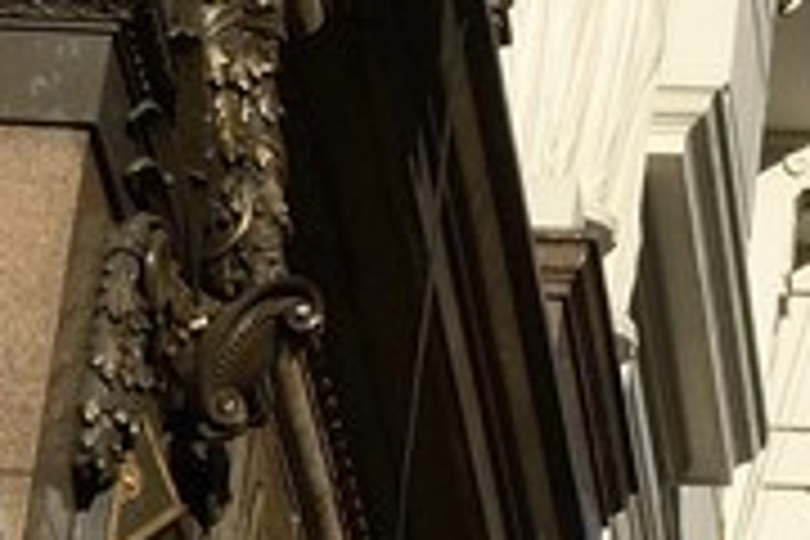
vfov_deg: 3.9
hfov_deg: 5.8
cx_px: 1998
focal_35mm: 338
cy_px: -1422
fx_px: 7604
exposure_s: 1/200
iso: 200
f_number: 14
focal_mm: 38
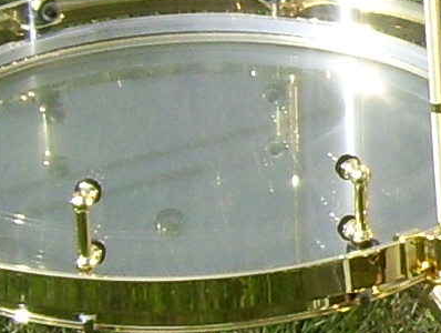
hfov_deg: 6.0
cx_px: 879
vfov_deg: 4.6
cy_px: 205
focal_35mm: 322
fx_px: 4110
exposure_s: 1/640
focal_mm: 7.6
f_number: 5.6
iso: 80
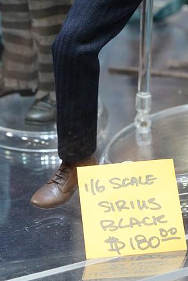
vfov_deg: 14.0
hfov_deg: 9.7
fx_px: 1103
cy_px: -83
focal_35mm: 141
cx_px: 123
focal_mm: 50
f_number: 5.6
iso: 3200
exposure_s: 1/100
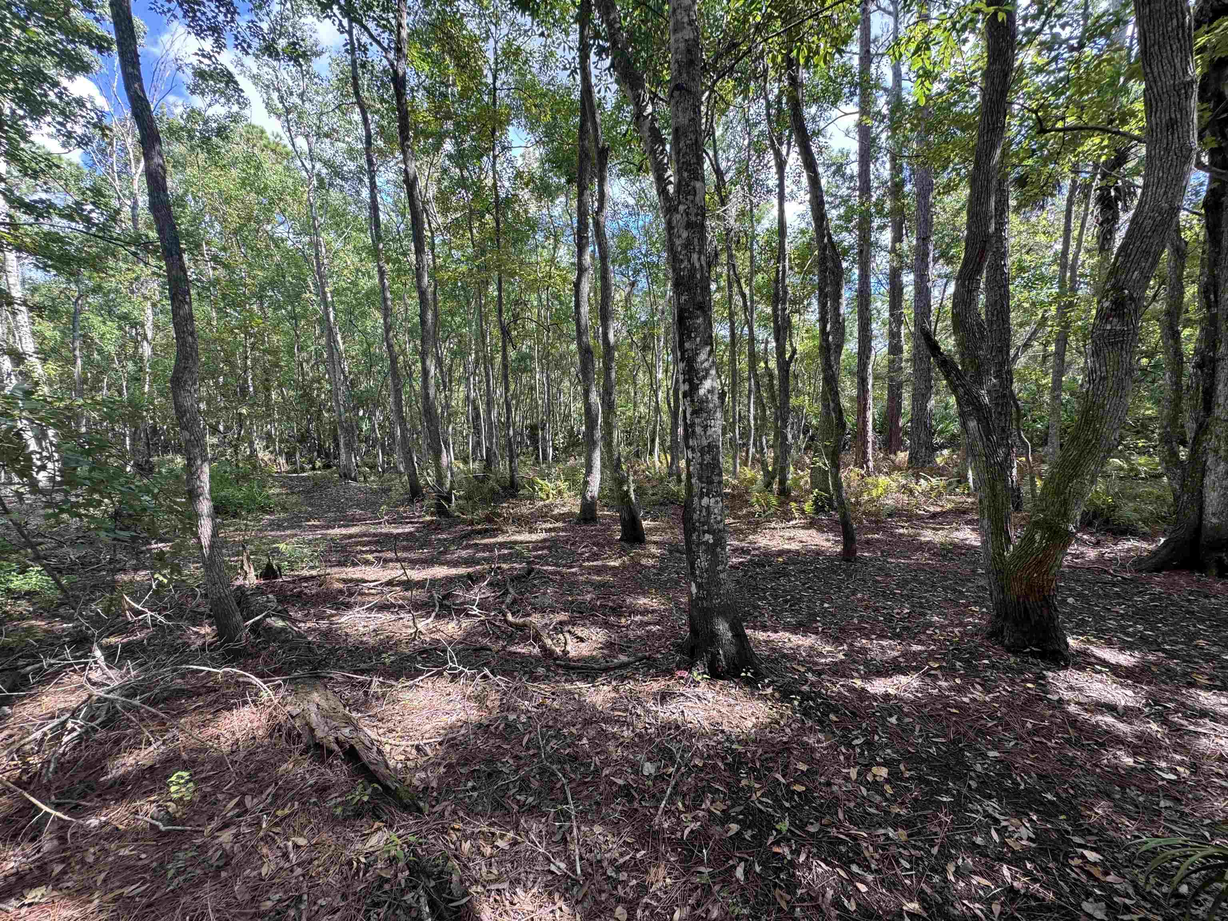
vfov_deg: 85.7
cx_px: 614
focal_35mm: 14
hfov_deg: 102.1
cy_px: 460
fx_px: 497
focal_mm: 2.22
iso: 50
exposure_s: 1/99
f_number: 2.2
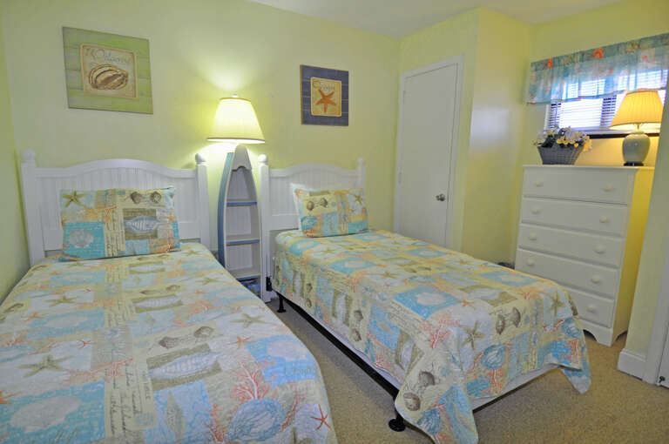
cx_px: 334
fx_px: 334
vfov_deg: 67.2
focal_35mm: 18
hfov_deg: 90.1
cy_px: 222
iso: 400
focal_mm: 12
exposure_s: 1/60
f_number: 4
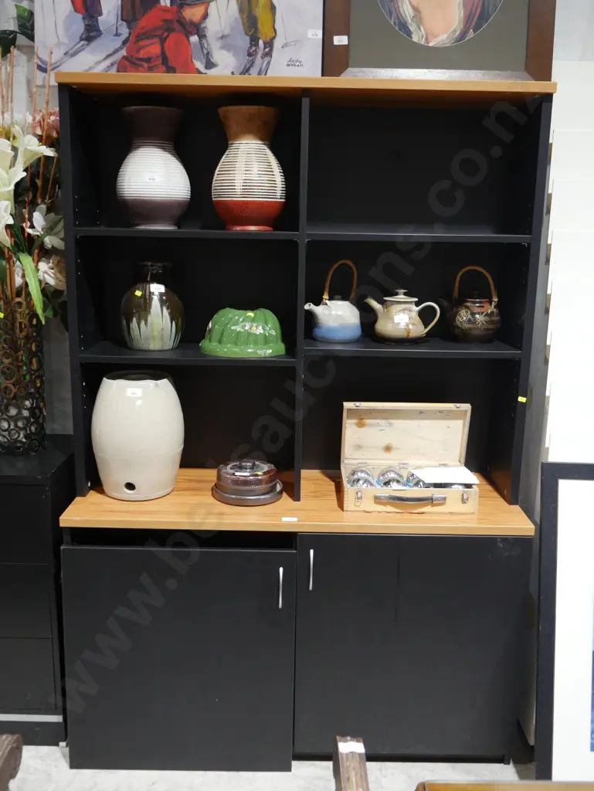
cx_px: 297
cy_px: 396
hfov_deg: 41.8
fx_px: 777
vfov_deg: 53.9
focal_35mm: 34
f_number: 4
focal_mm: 17
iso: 800
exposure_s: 1/60
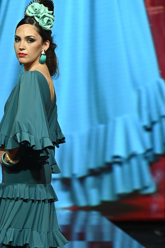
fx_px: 1281
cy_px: 197
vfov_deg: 11.0
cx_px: 28
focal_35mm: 186
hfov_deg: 7.4
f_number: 4
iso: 1000
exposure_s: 1/250
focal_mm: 100
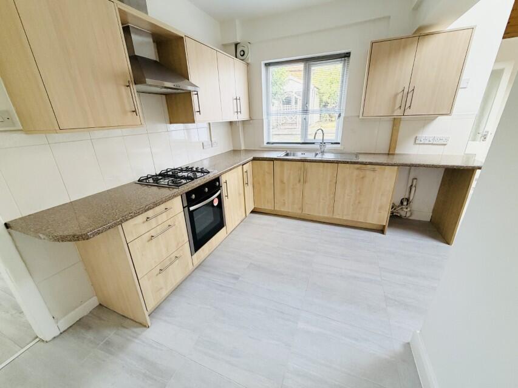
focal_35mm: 14
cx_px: 259
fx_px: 210
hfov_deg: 102.1
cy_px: 194
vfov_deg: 85.7
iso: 320
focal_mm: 2.22
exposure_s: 1/86
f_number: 2.2
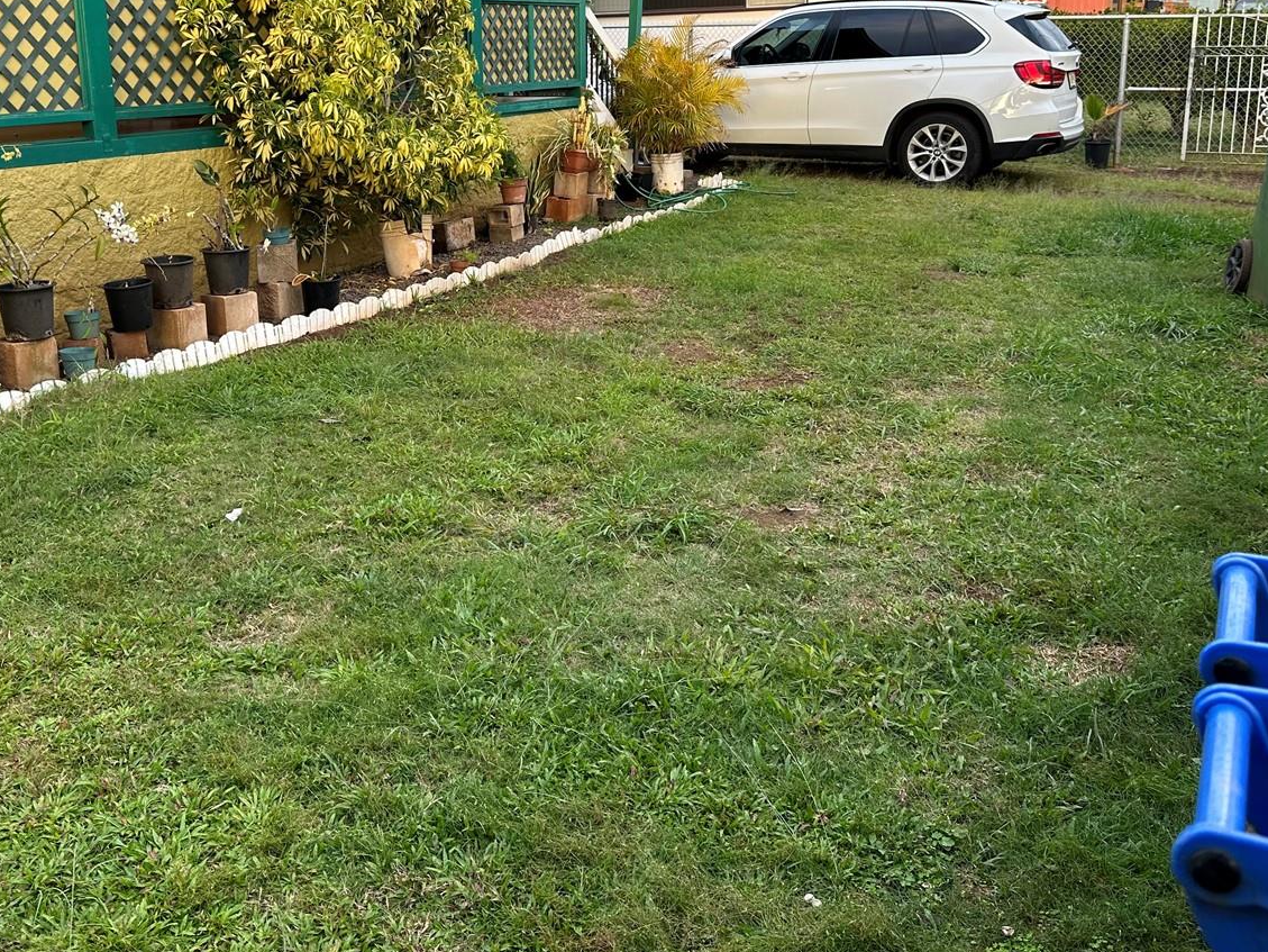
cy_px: 302
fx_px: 1246
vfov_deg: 41.2
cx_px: 535
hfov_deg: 53.7
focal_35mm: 34
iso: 64
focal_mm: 6.86
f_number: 1.78
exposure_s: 1/121
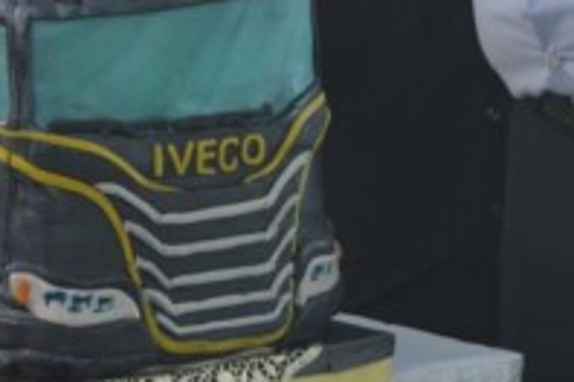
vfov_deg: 4.7
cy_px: -181
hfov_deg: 7.0
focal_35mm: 292
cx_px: 93
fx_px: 4652
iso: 400
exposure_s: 1/60
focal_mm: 55
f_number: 5.6
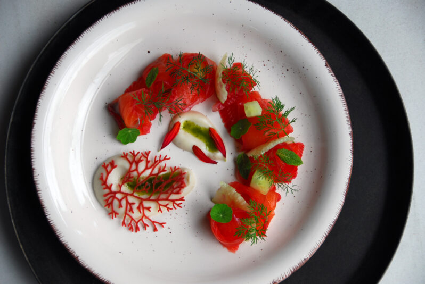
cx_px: 212
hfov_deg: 18.2
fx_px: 1330
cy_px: 142
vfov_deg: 12.2
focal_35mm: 112
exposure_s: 1/160
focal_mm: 75
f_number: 5
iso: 200
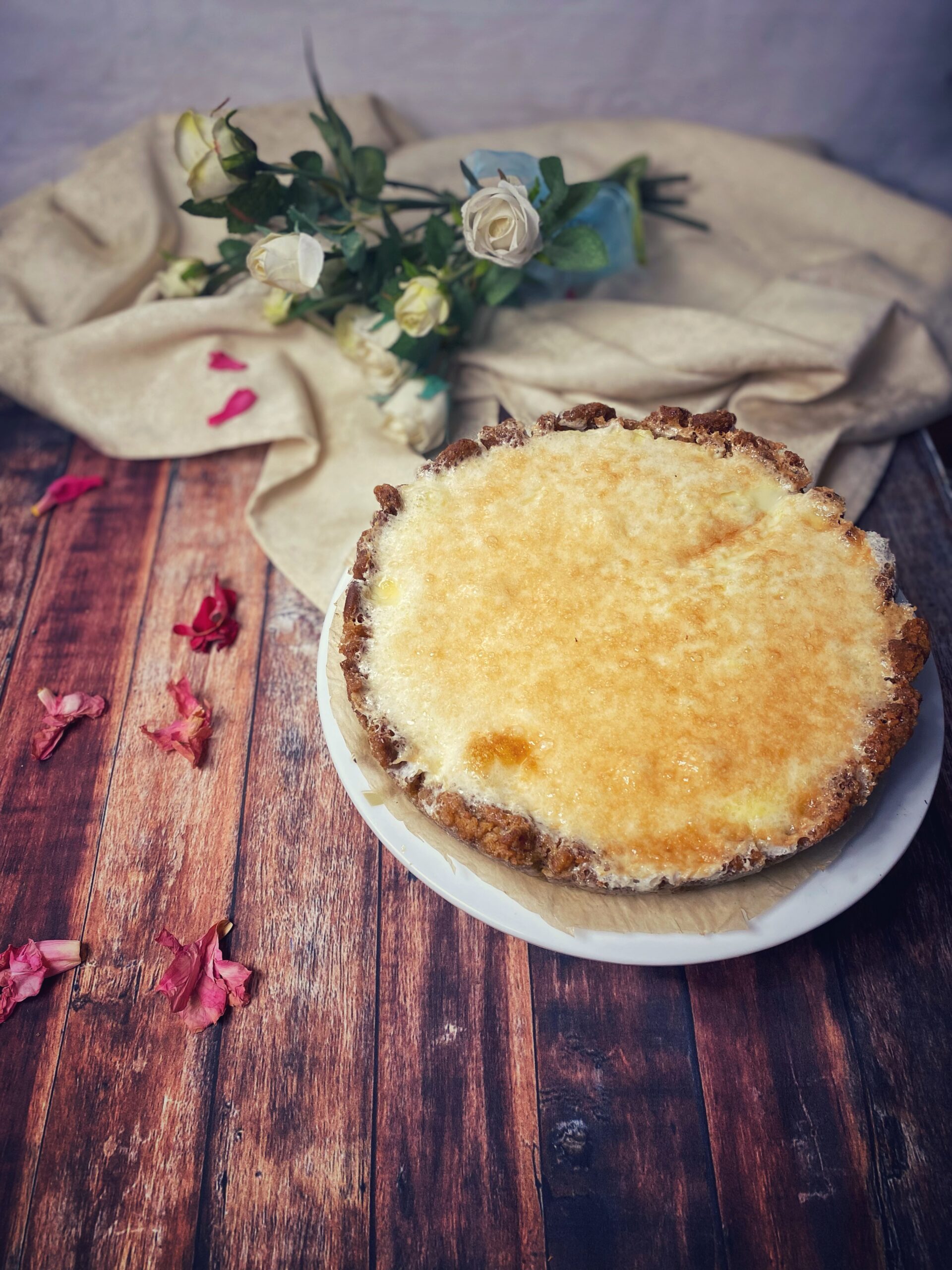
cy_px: 635
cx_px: 476
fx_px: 953
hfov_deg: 53.1
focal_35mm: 26
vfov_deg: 67.3
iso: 80
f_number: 1.8
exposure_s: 1/50
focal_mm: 4.25
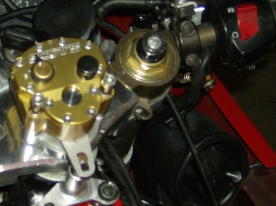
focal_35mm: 76
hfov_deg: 25.1
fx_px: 604
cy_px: 118
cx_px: 42
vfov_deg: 19.3
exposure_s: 1/60
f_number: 2.8
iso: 200
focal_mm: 6
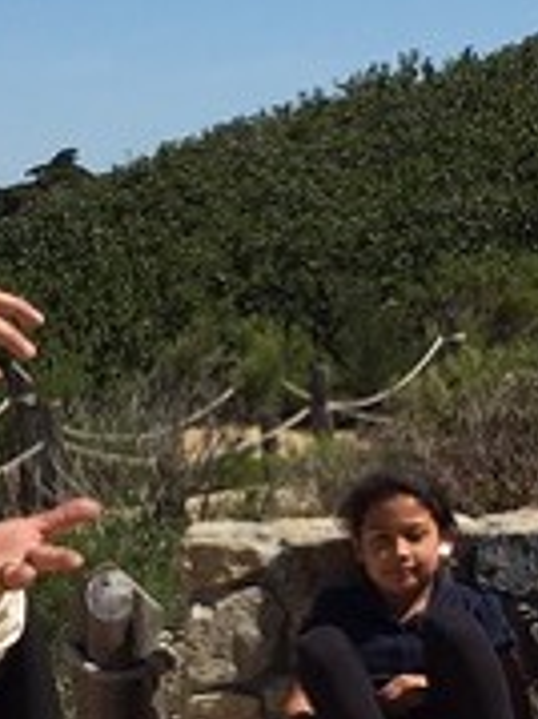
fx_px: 3361
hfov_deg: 9.1
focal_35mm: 162
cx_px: 36
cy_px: 687
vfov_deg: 12.1
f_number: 2.2
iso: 25
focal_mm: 4.15
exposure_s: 1/2198
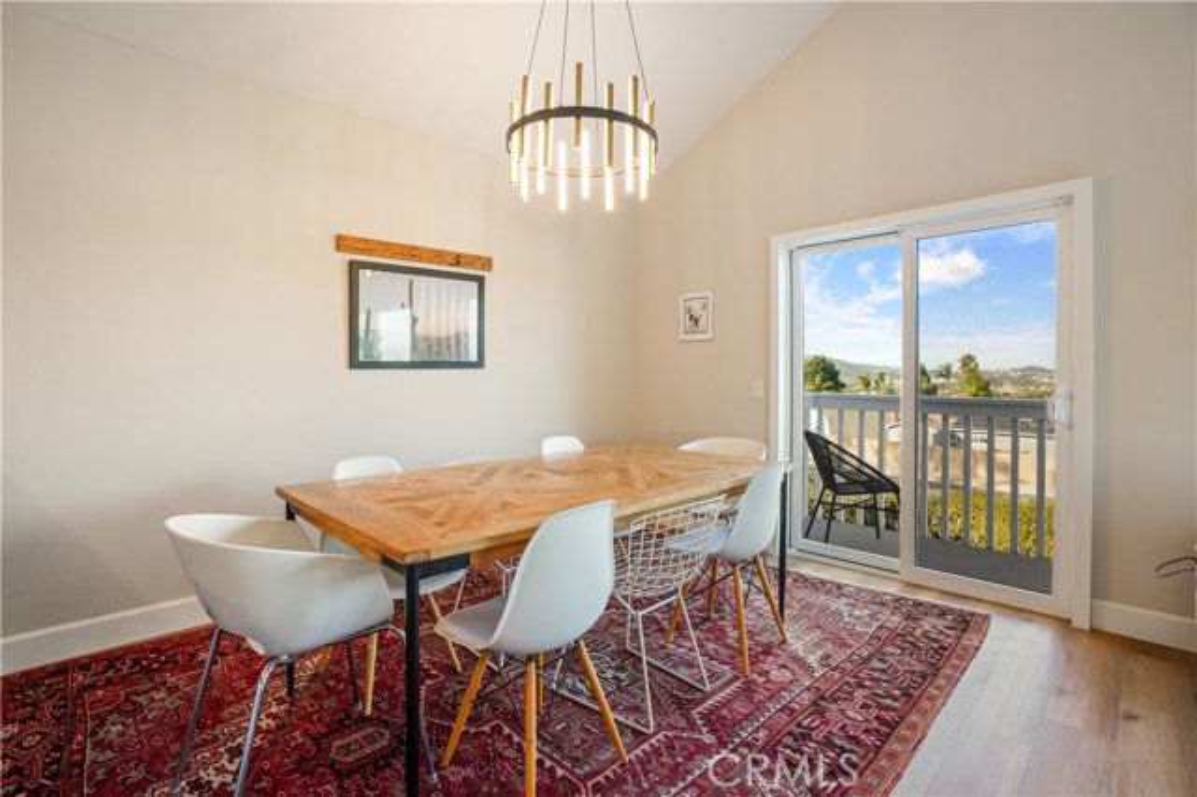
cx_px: 598
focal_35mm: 16
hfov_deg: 96.8
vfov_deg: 73.7
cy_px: 398
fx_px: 532
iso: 1600
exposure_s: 1/50
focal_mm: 16
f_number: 8
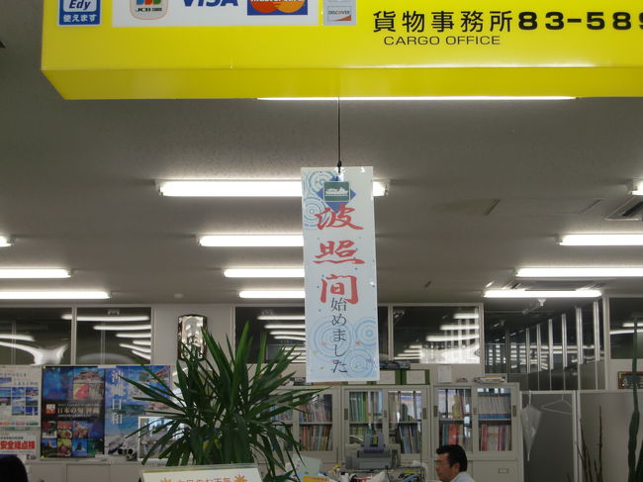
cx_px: 322
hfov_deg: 29.4
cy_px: 241
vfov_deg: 22.2
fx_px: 1226
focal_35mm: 66
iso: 80
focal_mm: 11.7
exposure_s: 1/60
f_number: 4.1
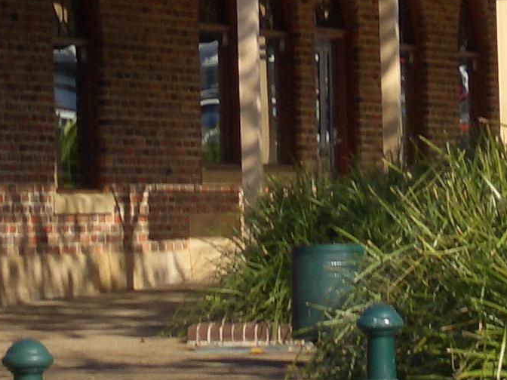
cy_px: -244
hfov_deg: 5.0
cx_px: 245
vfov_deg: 3.7
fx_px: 5859
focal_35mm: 400
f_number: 7.7
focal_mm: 17.4
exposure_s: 1/160
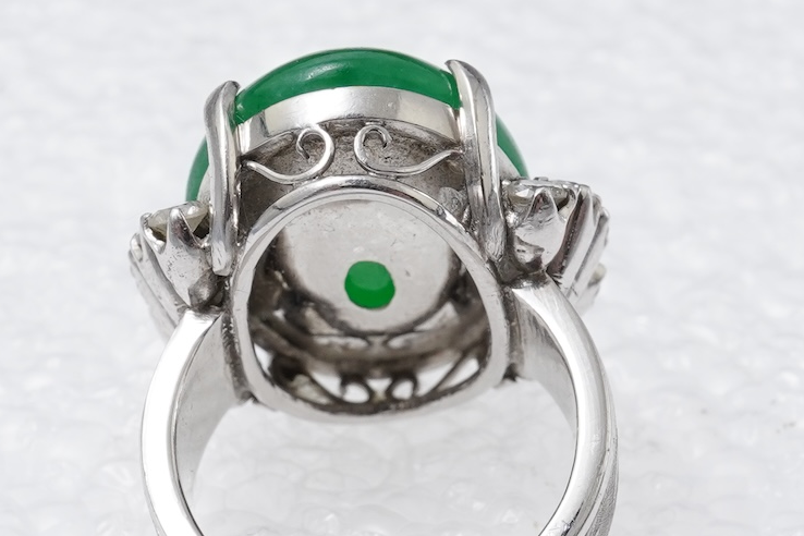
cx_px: 369
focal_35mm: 120
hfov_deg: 17.1
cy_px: 338
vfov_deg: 11.4
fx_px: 2680
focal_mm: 30
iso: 500
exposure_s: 1/125
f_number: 22
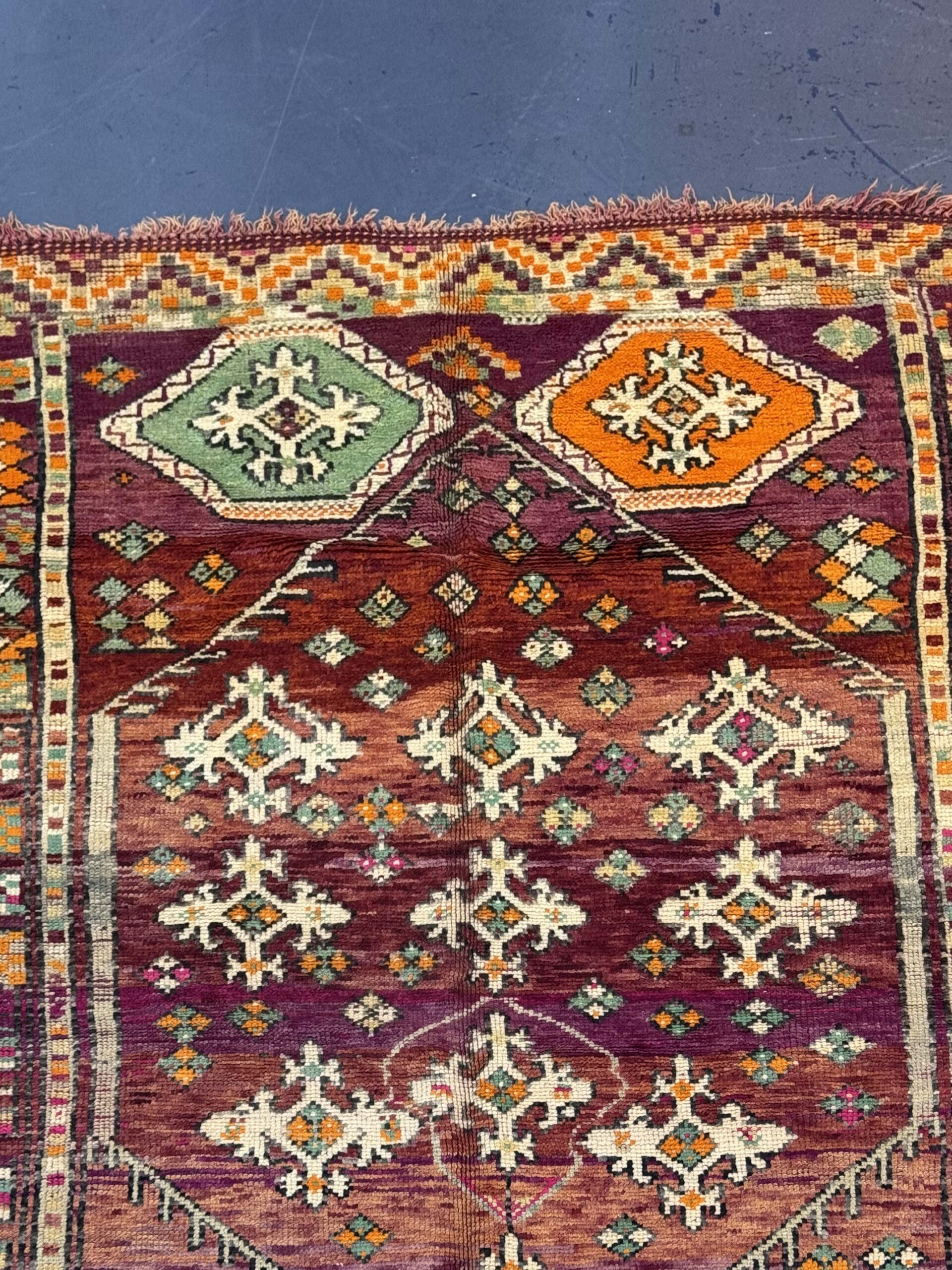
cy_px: 635
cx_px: 476
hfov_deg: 30.3
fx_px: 1760
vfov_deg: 39.7
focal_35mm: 48
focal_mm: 6.76
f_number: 1.78
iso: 200
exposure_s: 1/50
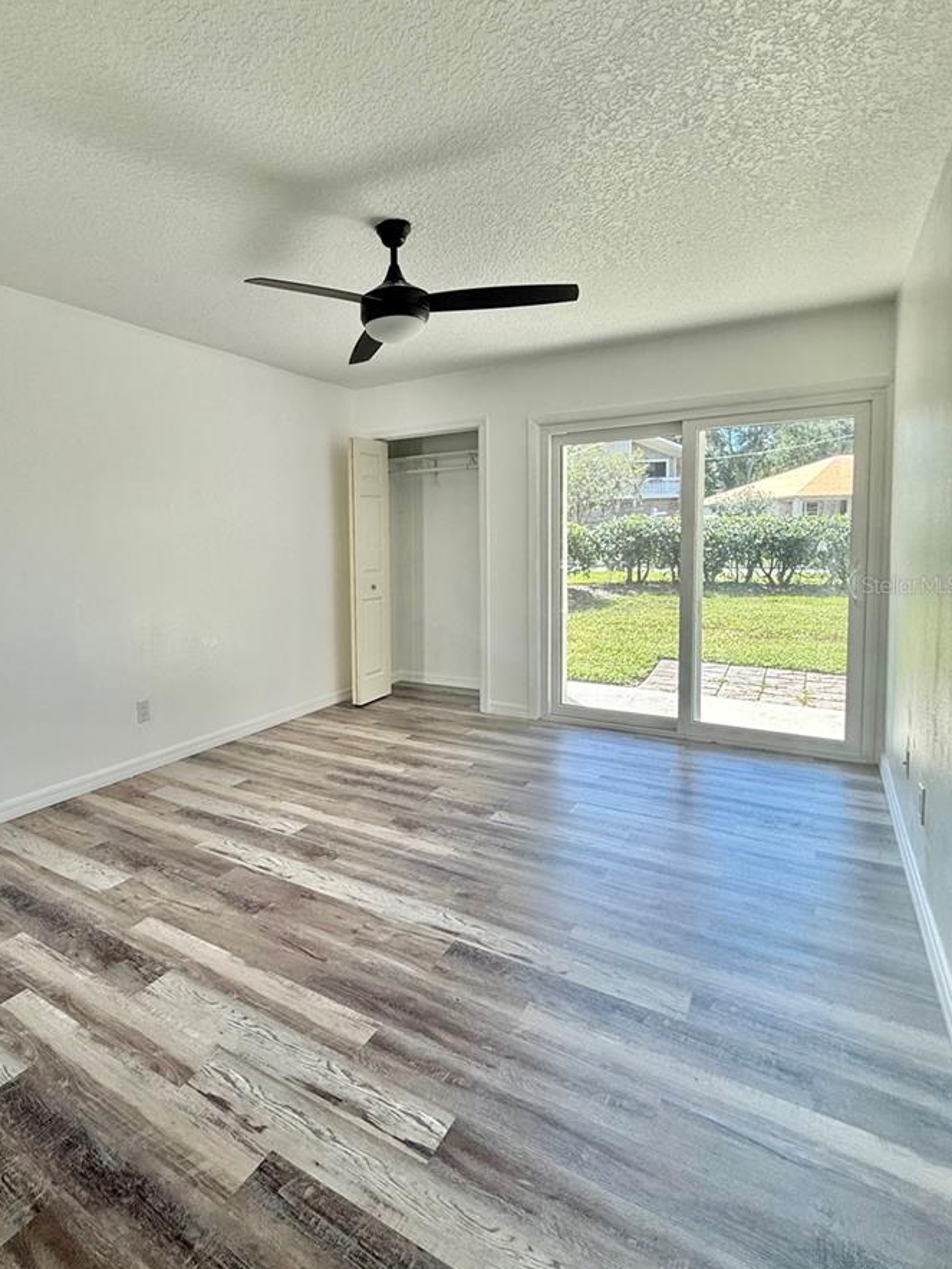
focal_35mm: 19
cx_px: 317
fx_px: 697
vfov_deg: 84.5
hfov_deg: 66.8
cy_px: 584
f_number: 2.2
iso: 50
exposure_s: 1/133
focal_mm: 2.22
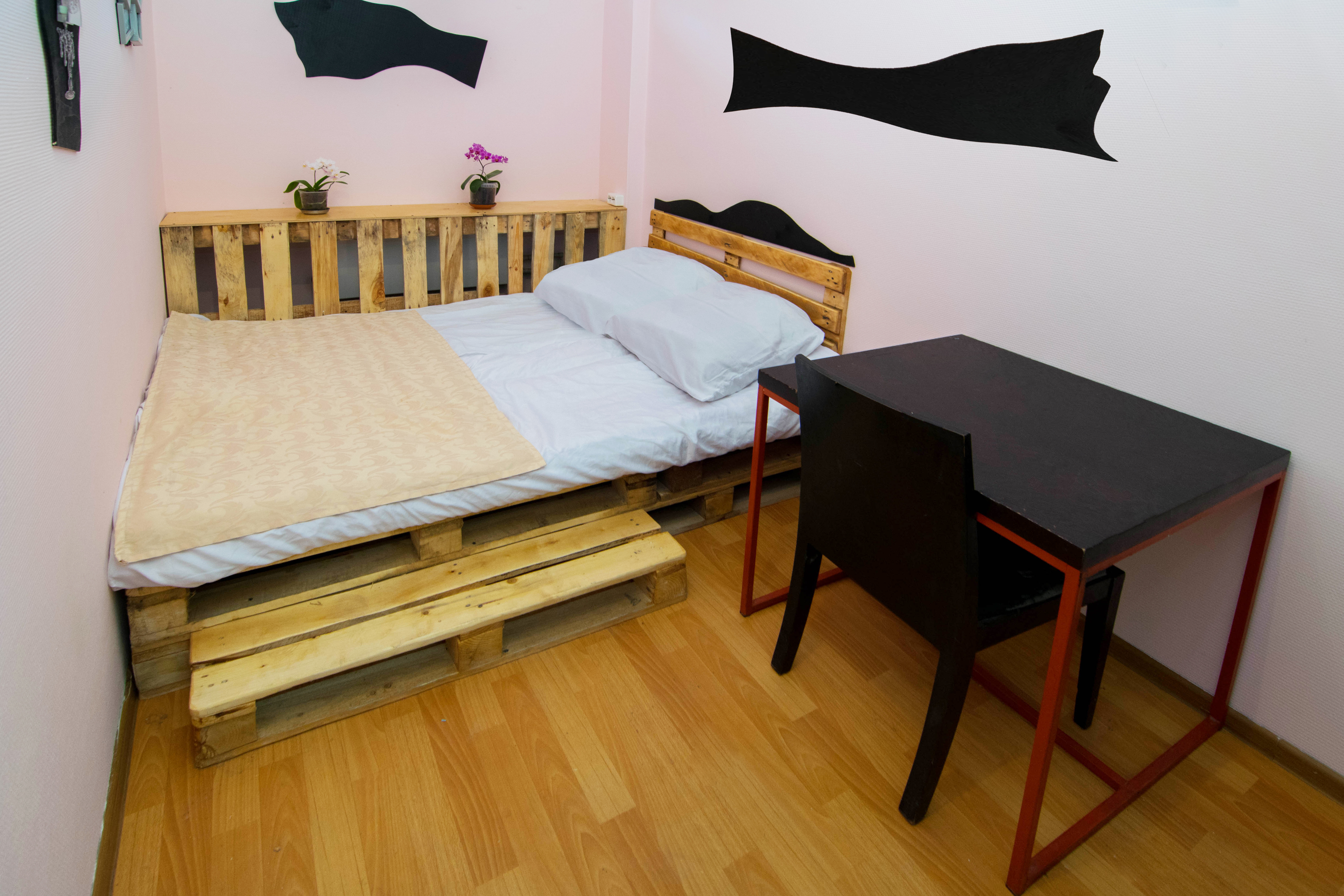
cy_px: 448
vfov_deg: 72.1
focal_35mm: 16
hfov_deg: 95.0
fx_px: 616
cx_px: 672
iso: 400
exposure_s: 1/15
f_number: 6.3
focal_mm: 11
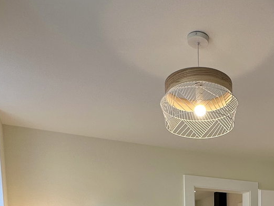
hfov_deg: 41.8
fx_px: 340
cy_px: 281
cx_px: 222
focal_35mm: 43
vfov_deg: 27.1
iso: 50
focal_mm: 2.22
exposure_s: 1/100
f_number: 2.2
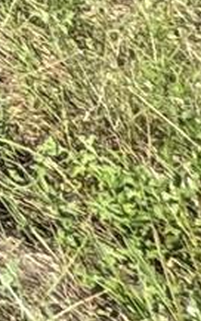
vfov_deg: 9.9
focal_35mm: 140
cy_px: -720
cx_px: -1205
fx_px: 1225
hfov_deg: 4.4
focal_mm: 2.22
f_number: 2.2
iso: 40
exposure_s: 1/910
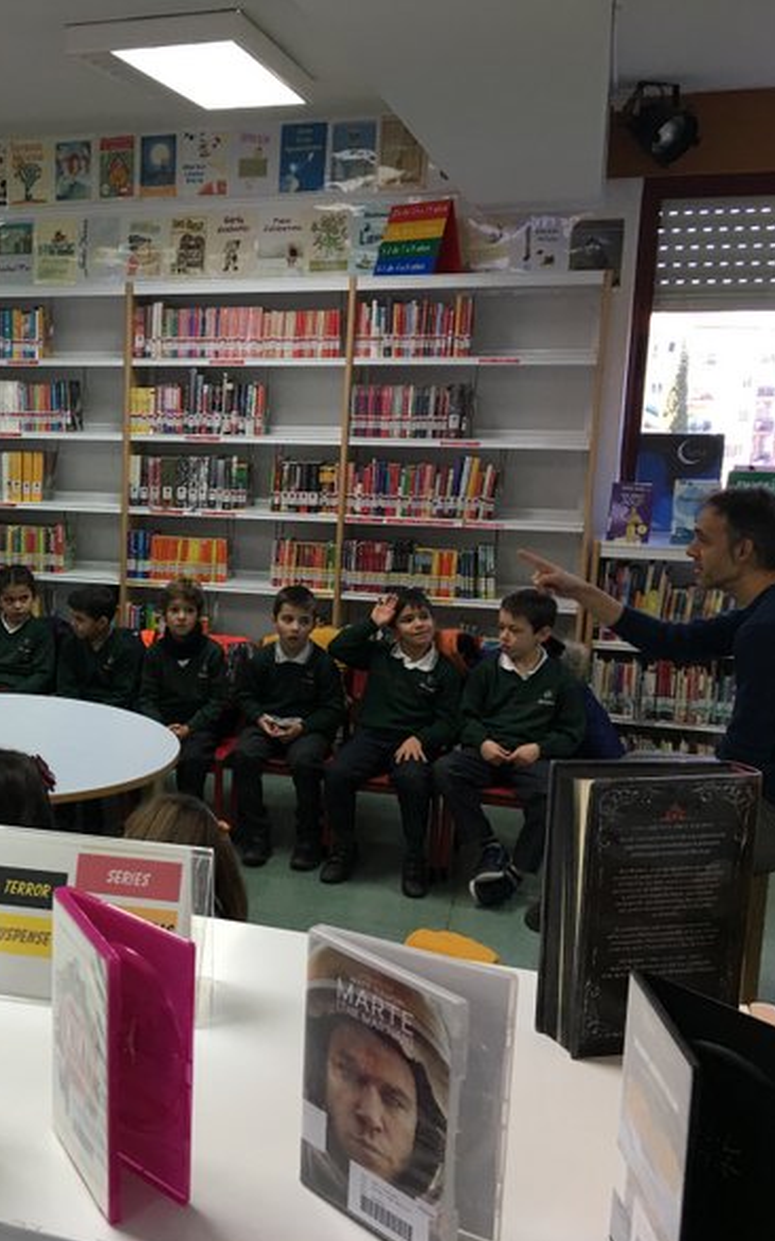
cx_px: -25
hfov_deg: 28.4
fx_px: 1420
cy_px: 633
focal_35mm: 42
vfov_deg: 47.2
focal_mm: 4.15
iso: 40
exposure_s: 1/33
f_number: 2.2
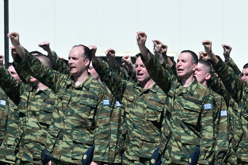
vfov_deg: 4.6
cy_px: 82
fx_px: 2067
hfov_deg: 6.9
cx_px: 124
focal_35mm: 300
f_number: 8
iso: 125
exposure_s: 1/400
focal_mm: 200
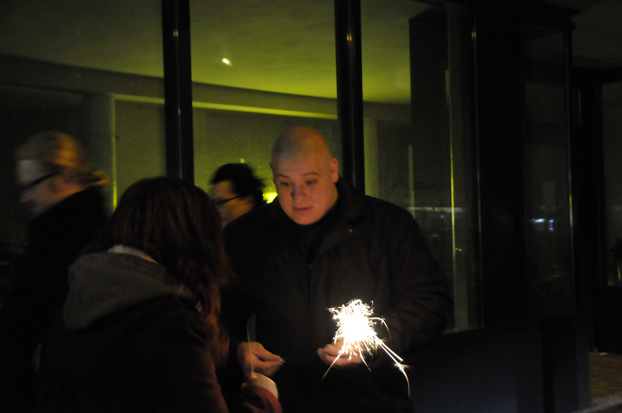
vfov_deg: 28.0
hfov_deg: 41.2
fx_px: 828
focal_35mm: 48
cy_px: 206
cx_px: 311
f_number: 4
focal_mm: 32
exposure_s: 1/13
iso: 1600
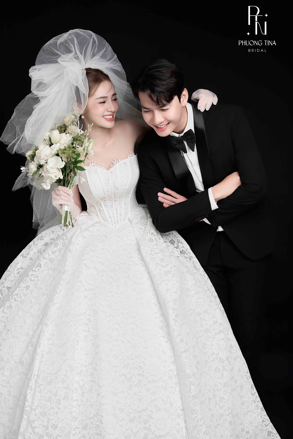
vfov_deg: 32.9
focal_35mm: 61
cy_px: 220
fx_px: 745
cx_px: 146
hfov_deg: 22.3
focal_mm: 61
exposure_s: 1/125
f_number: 3.2
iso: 500
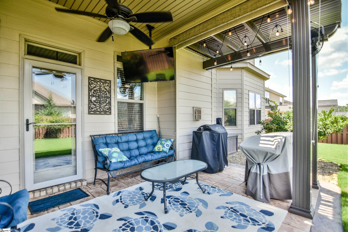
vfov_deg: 72.1
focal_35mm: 16
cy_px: 116
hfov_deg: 95.0
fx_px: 159
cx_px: 174
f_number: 2.8
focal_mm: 11
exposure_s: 1/400
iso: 160
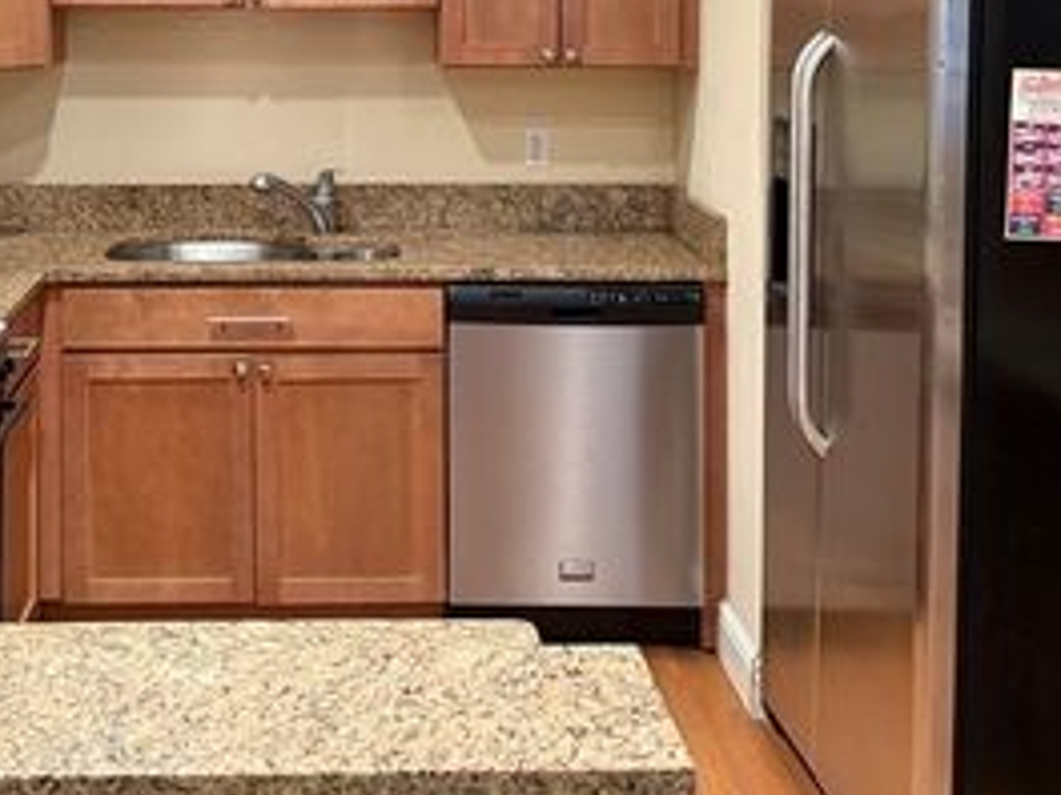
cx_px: 338
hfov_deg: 35.1
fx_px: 1655
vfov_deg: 25.9
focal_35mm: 54
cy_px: 38
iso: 500
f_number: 1.78
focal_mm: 6.76
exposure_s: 1/60
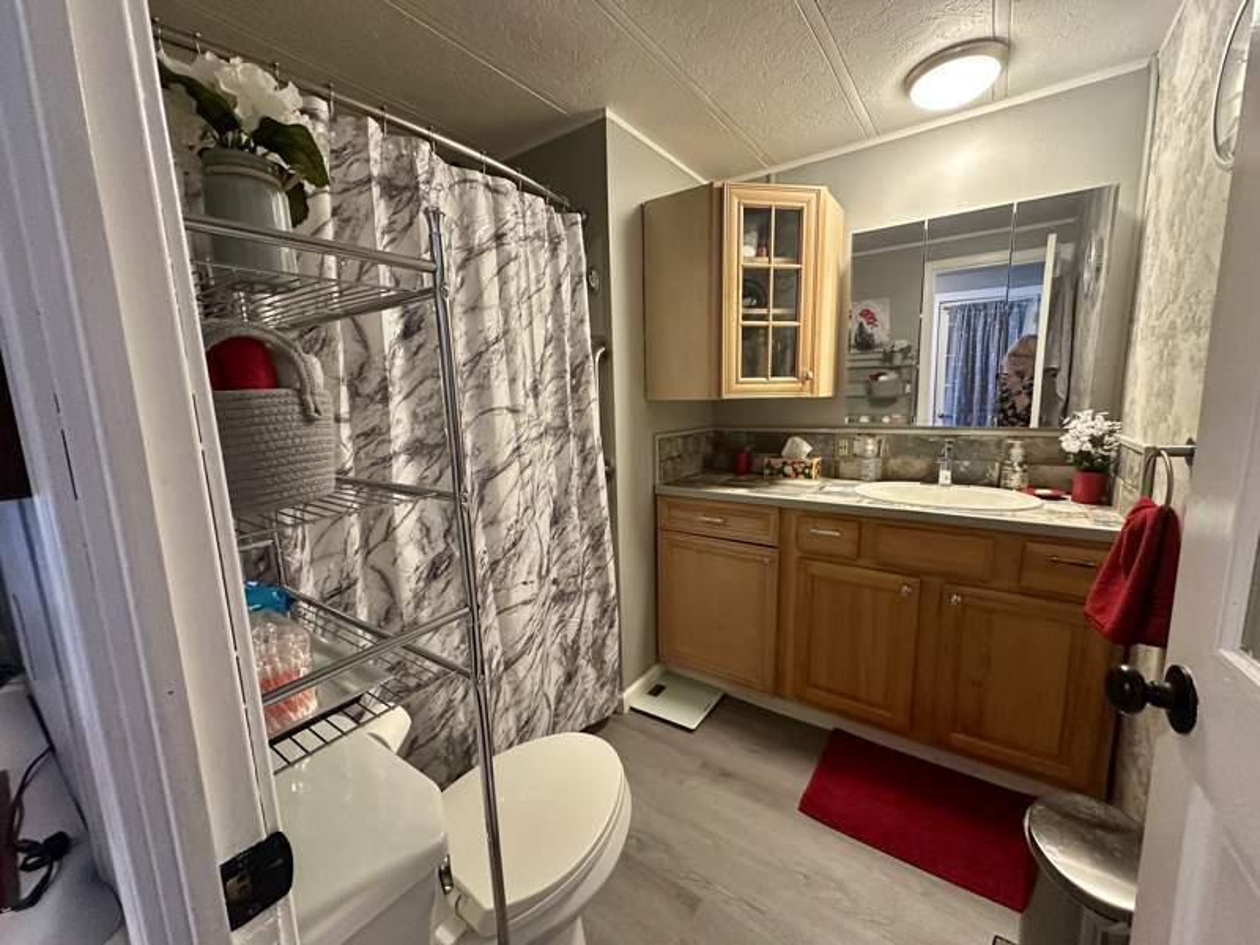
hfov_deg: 102.1
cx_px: 630
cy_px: 472
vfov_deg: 85.7
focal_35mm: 14
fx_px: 510
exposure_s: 1/60
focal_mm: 2.22
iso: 500
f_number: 2.2
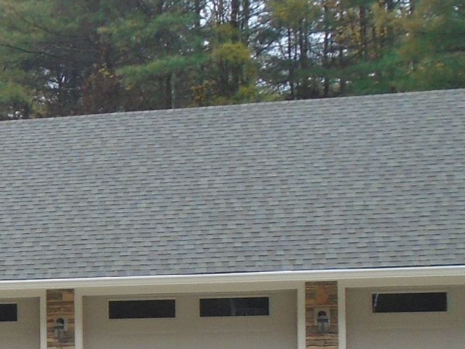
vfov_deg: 15.4
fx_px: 1263
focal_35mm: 94
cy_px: 365
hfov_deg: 19.0
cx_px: -173
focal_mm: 4.6
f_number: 3.2
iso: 100
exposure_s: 1/160
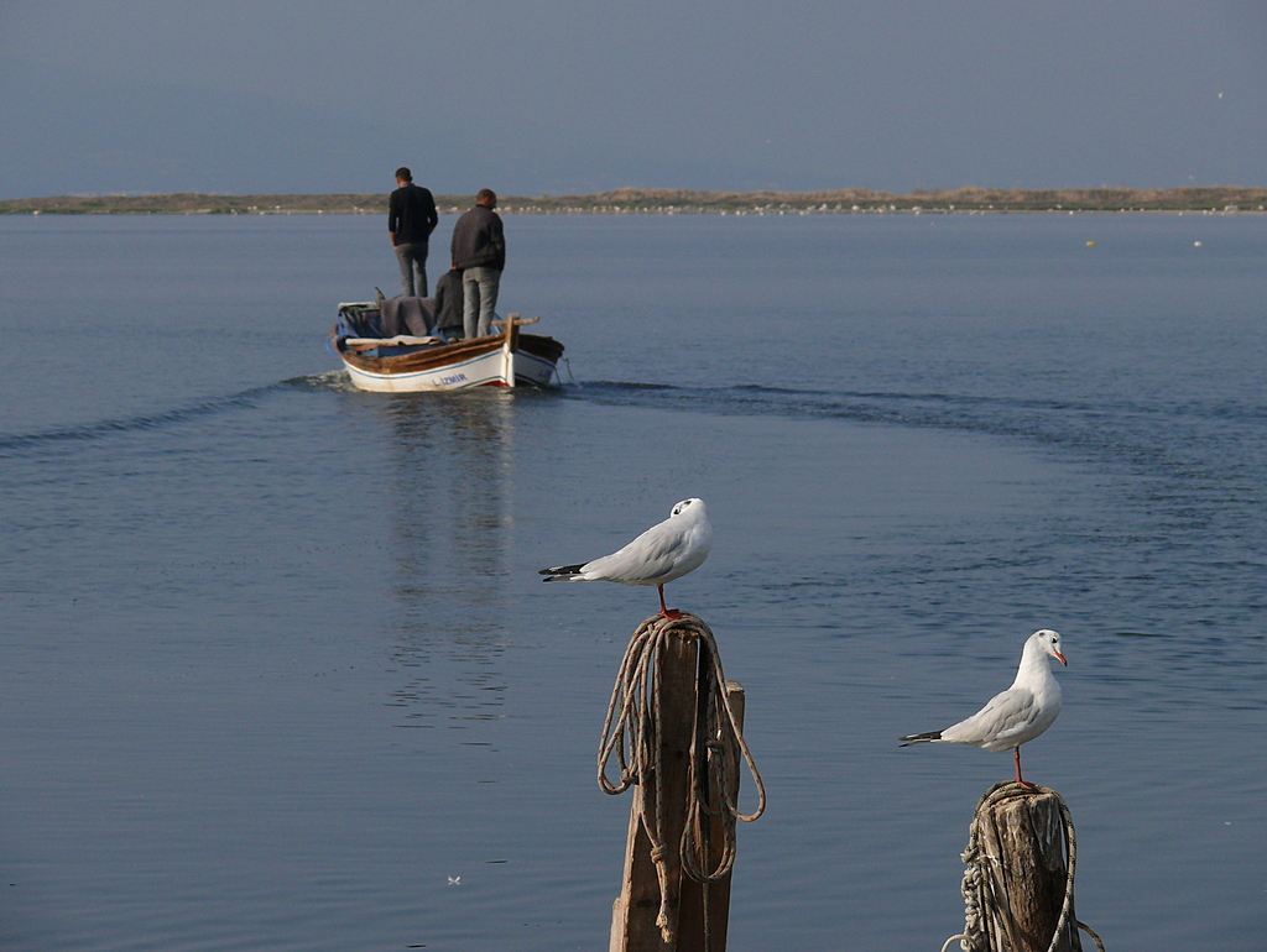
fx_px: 7107
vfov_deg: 7.7
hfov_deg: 10.2
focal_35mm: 194
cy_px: 476
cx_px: 634
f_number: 5.6
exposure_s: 1/1000
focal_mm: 40.9
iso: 100
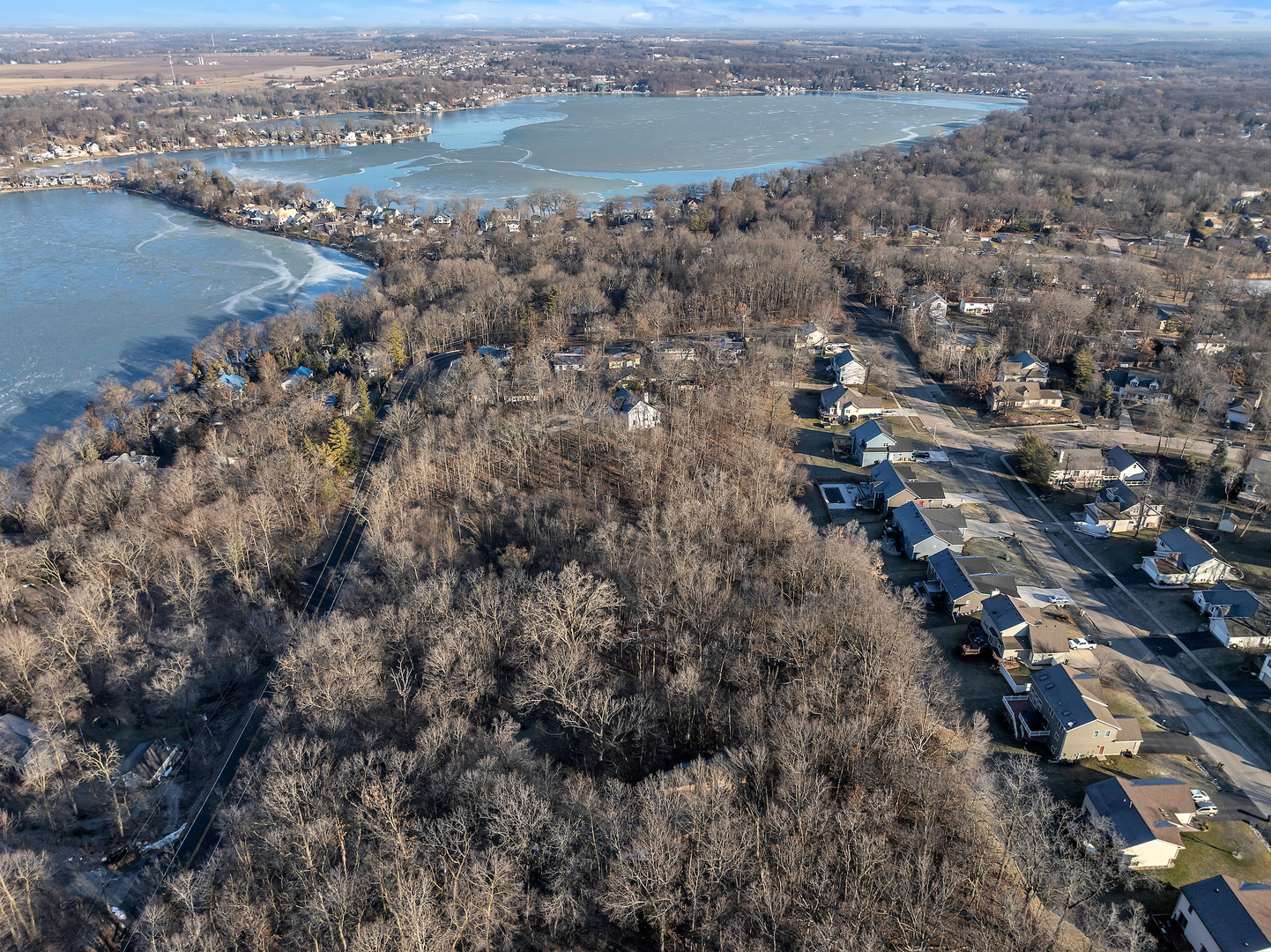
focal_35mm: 24
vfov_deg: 56.8
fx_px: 881
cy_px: 476
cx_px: 636
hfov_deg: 71.6
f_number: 2.8
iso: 100
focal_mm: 12.29
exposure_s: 1/1600
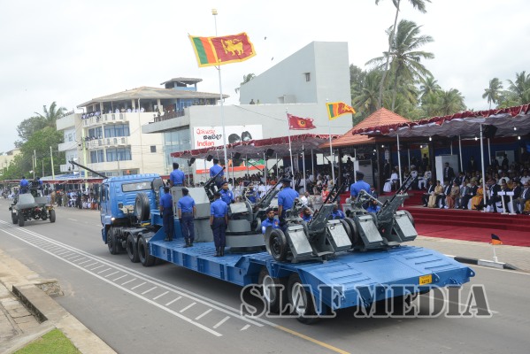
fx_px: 663
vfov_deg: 29.9
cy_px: 177
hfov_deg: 43.6
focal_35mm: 45
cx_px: 265
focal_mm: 45
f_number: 9
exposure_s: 1/320
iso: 400
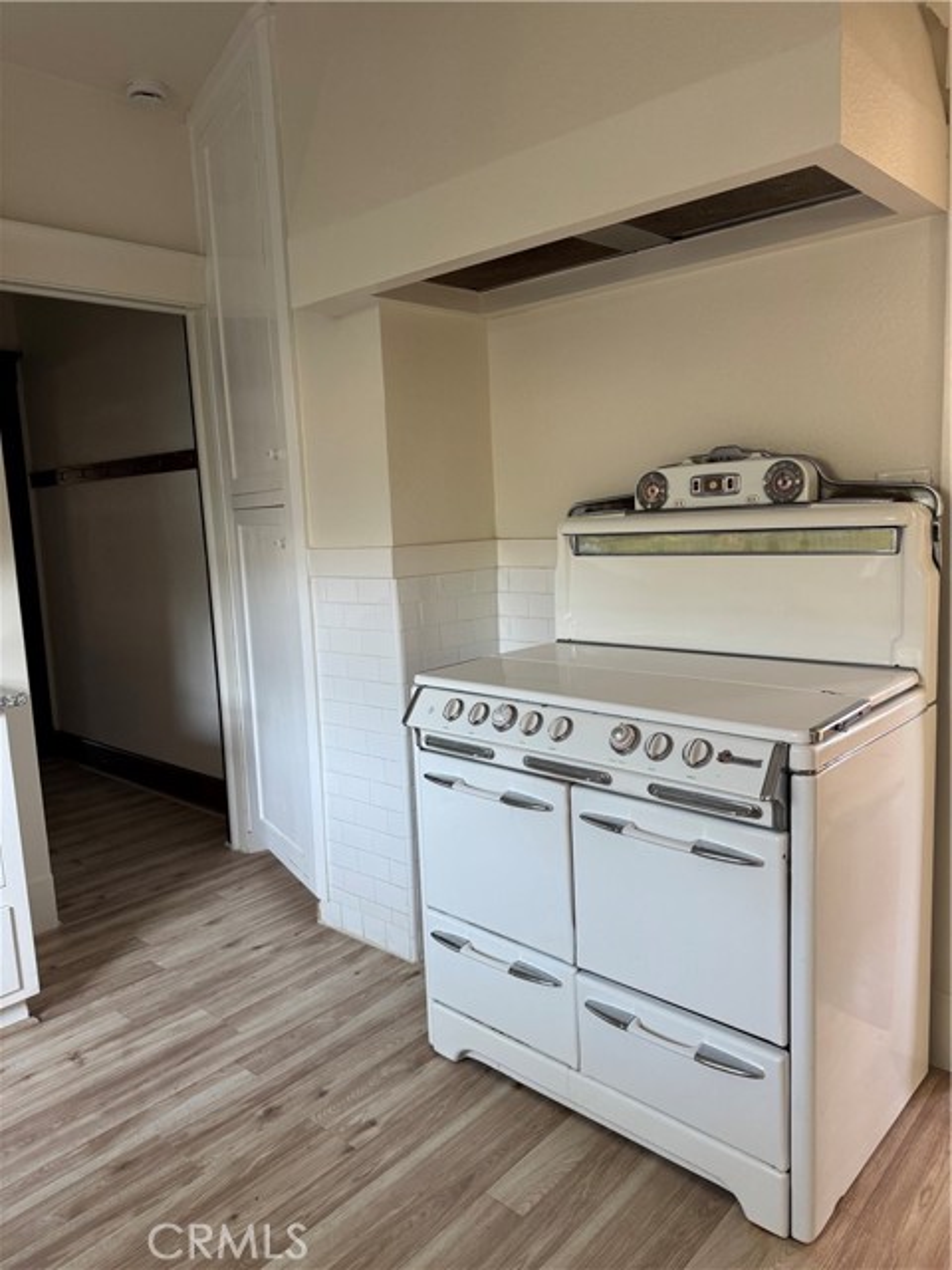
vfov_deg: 71.6
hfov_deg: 56.8
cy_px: 635
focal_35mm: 24
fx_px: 880
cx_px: 476
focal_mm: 6.76
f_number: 1.78
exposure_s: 1/60
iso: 320
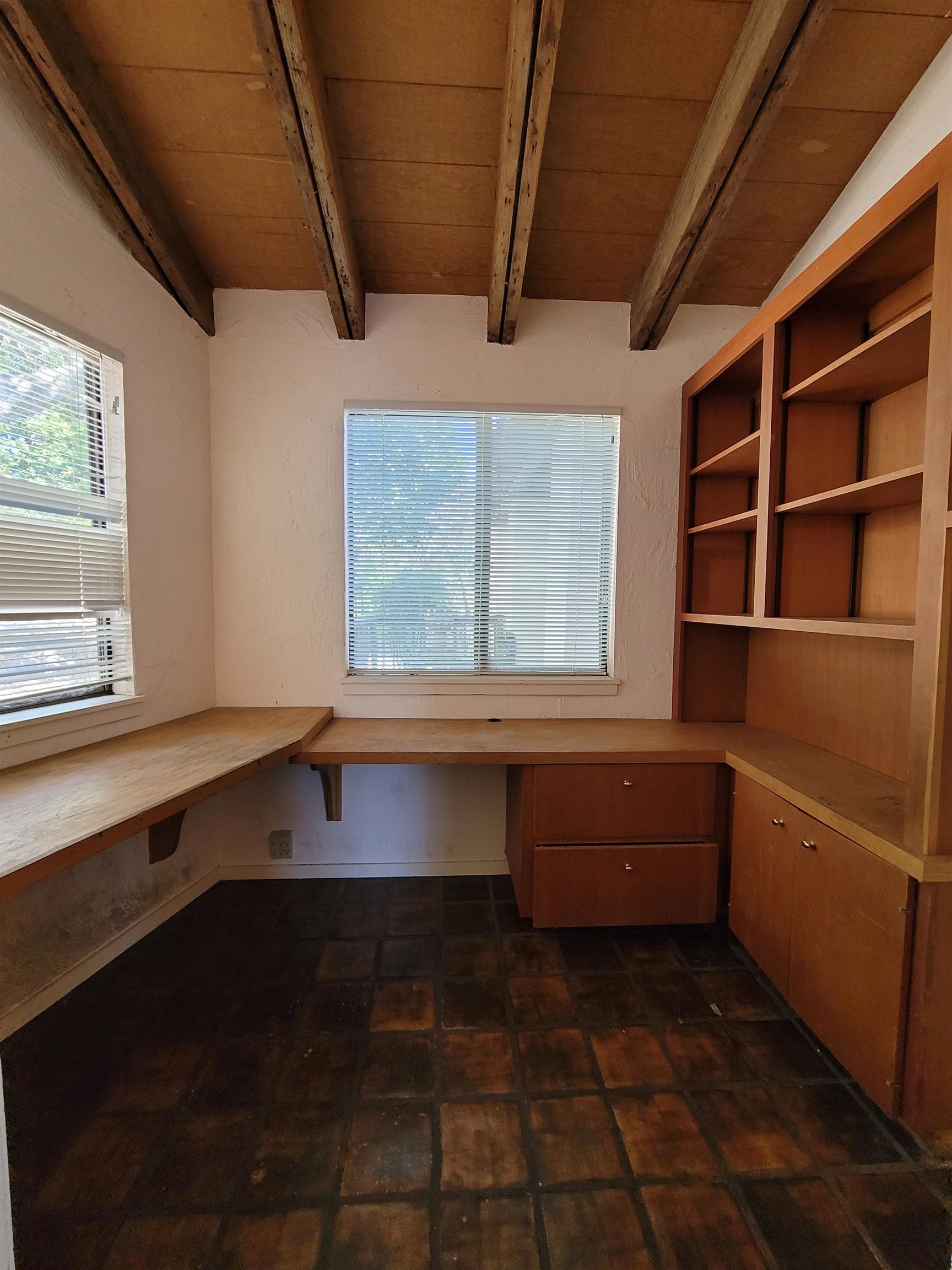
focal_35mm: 13
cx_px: 476
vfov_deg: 106.2
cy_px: 635
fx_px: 477
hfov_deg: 89.9
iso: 320
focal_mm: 2.2
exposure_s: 1/60
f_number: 2.2
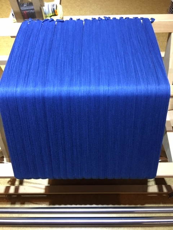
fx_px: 193
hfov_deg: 48.2
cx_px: 86
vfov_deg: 61.7
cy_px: 115
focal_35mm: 29
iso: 100
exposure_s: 1/10
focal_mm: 4.15
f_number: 2.2
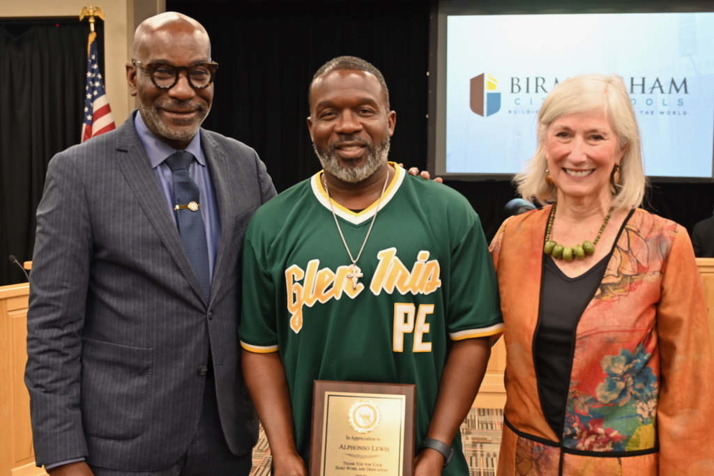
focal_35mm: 39
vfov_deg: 34.2
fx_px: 774
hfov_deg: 49.5
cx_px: 357
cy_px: 238
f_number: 4
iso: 1000
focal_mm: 39
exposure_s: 1/60
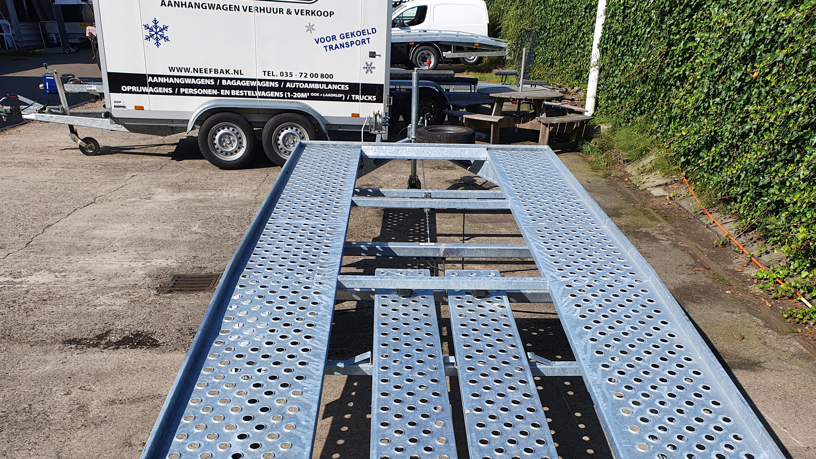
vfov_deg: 35.9
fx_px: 692
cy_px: 342
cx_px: 433
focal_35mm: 32
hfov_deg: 61.0
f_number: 2.4
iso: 50
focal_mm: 4.32
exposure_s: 1/1832
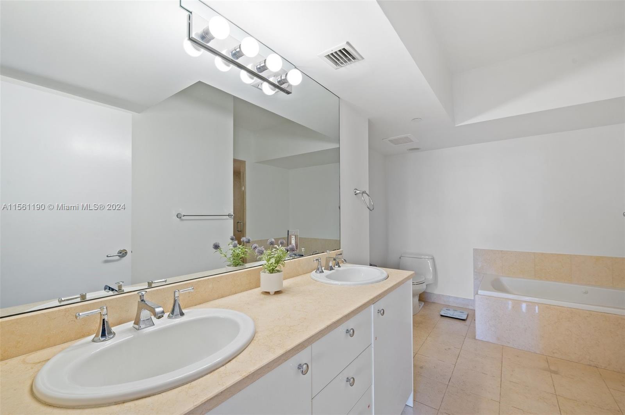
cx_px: 312
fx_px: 260
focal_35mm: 15
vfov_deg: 77.2
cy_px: 208
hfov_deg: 100.5
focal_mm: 15
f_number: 8
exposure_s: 1/3
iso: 200
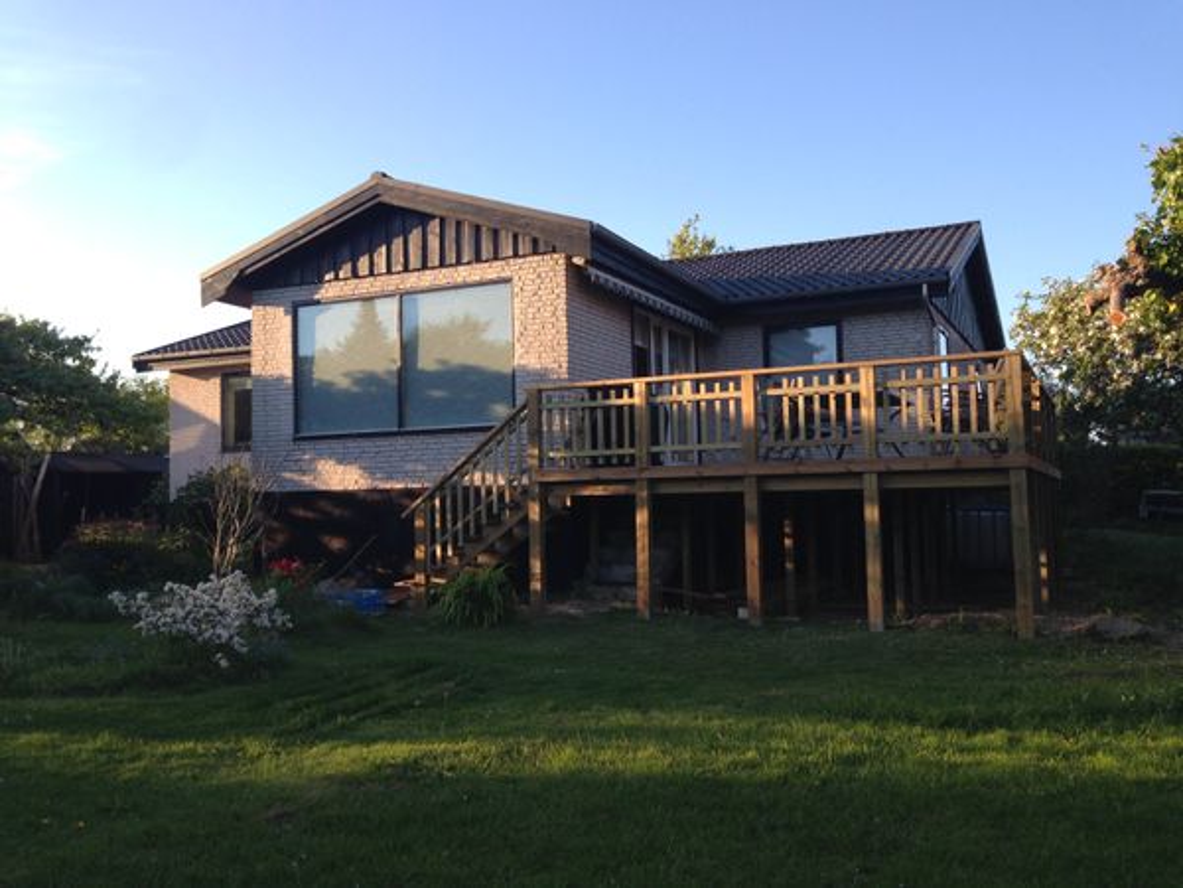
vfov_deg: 42.9
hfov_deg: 55.4
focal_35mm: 33
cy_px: 444
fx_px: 1128
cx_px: 592
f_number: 2.4
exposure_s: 1/332
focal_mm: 4.12
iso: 50
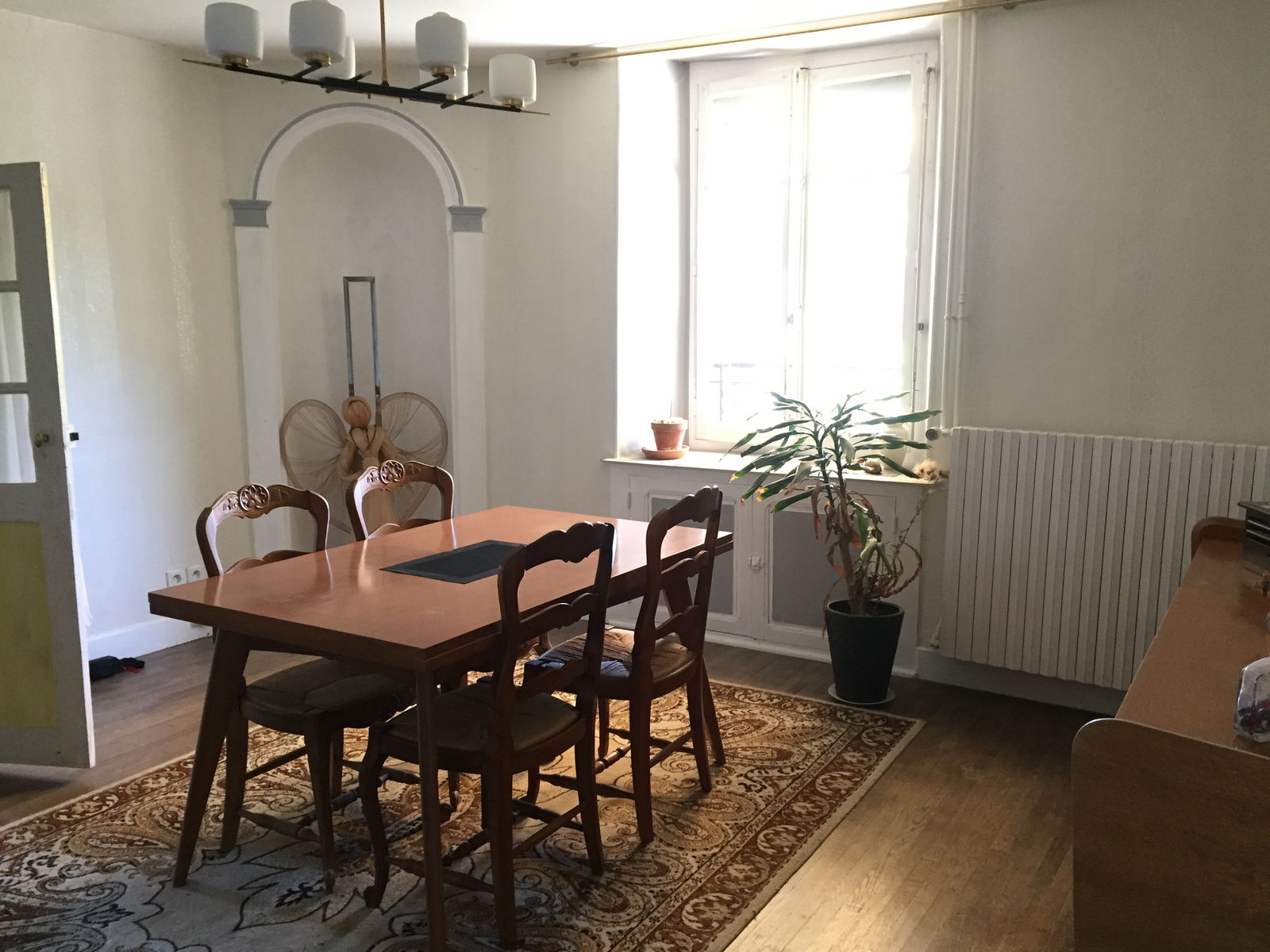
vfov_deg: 48.2
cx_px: 635
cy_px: 476
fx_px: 1064
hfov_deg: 61.7
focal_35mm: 29
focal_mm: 4.15
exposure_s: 1/33
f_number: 2.2
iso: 200
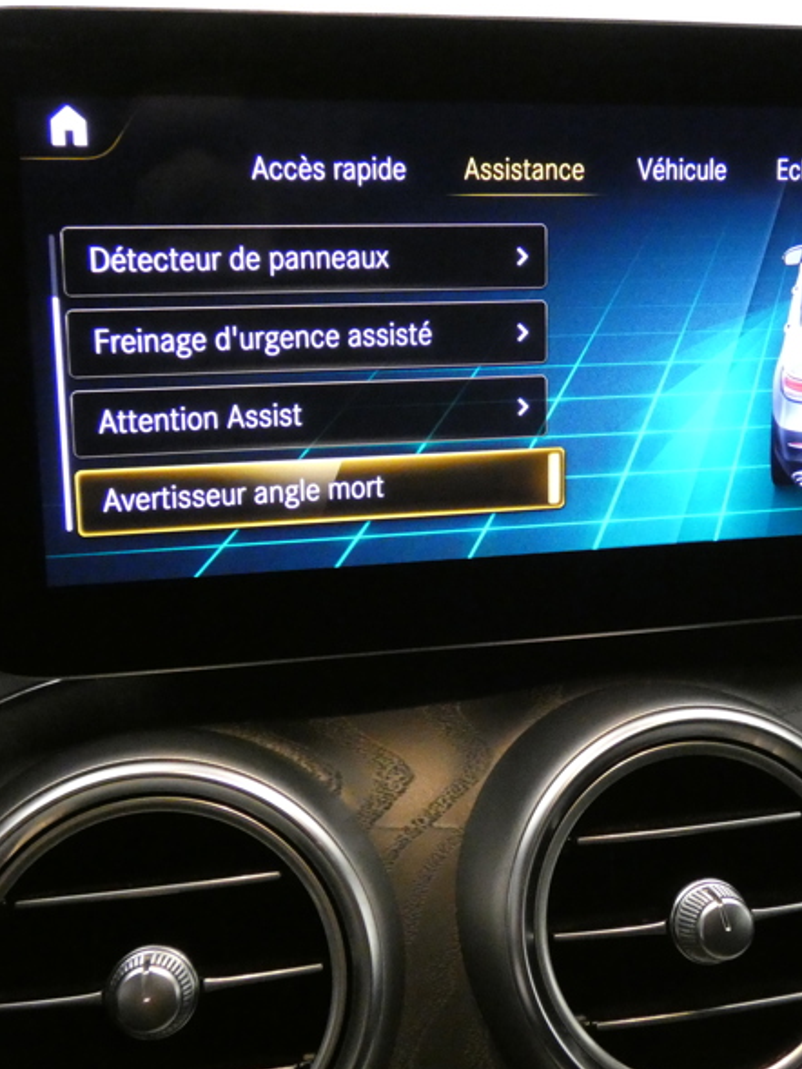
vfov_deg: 36.2
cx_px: 577
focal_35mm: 53
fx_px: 1637
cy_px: 534
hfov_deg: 27.2
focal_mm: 7.1
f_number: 3.6
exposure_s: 1/25
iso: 1600
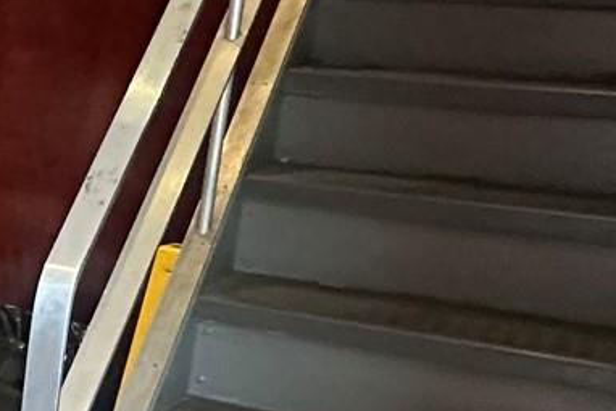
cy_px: 271
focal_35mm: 78
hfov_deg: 20.7
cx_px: -390
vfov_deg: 17.5
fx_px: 1335
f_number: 2.2
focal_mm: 2.22
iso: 800
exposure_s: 1/60
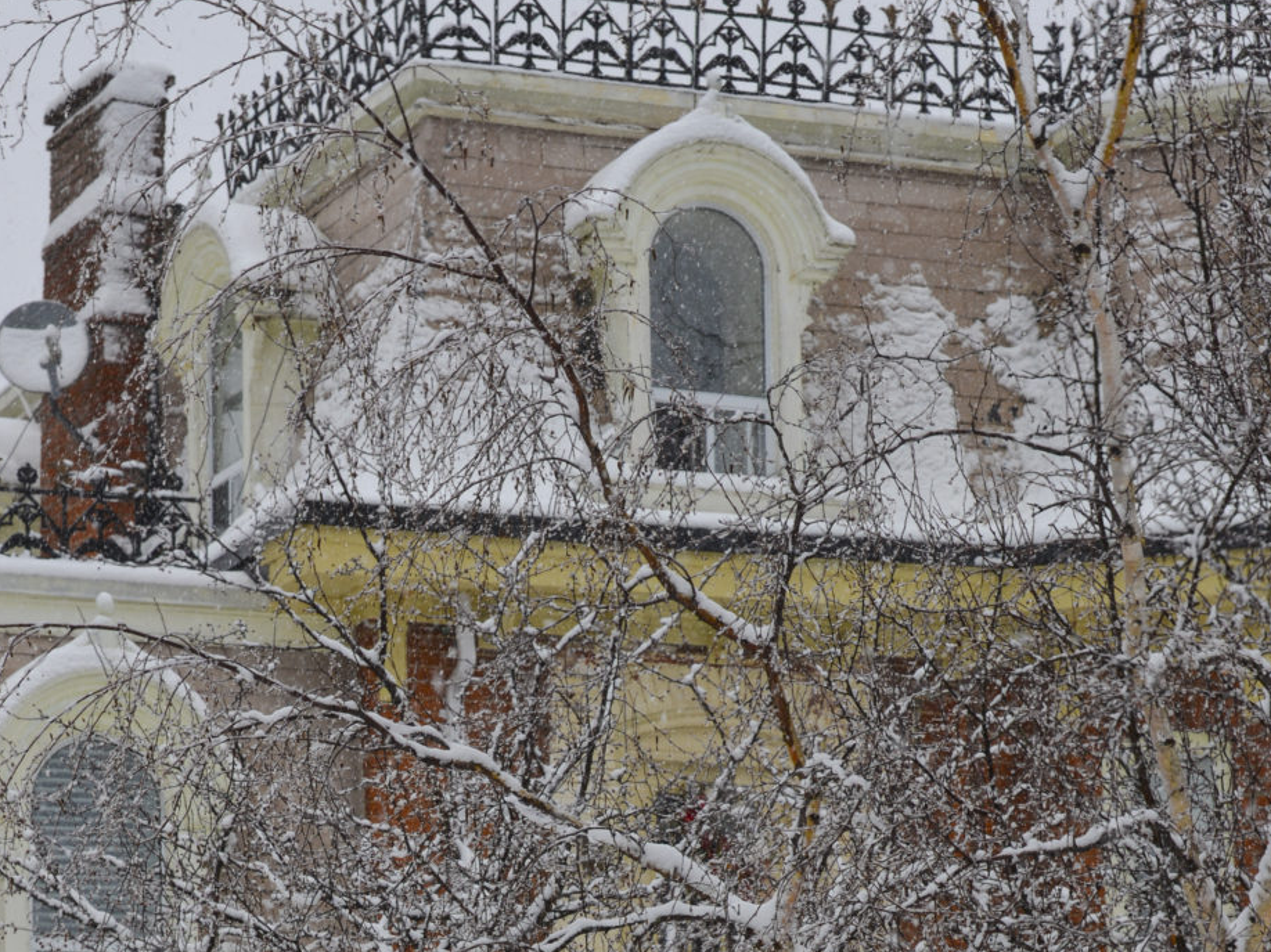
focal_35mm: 161
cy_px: 1100
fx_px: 5910
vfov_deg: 9.1
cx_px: 466
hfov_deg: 12.3
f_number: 8
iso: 160
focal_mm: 75
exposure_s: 1/250
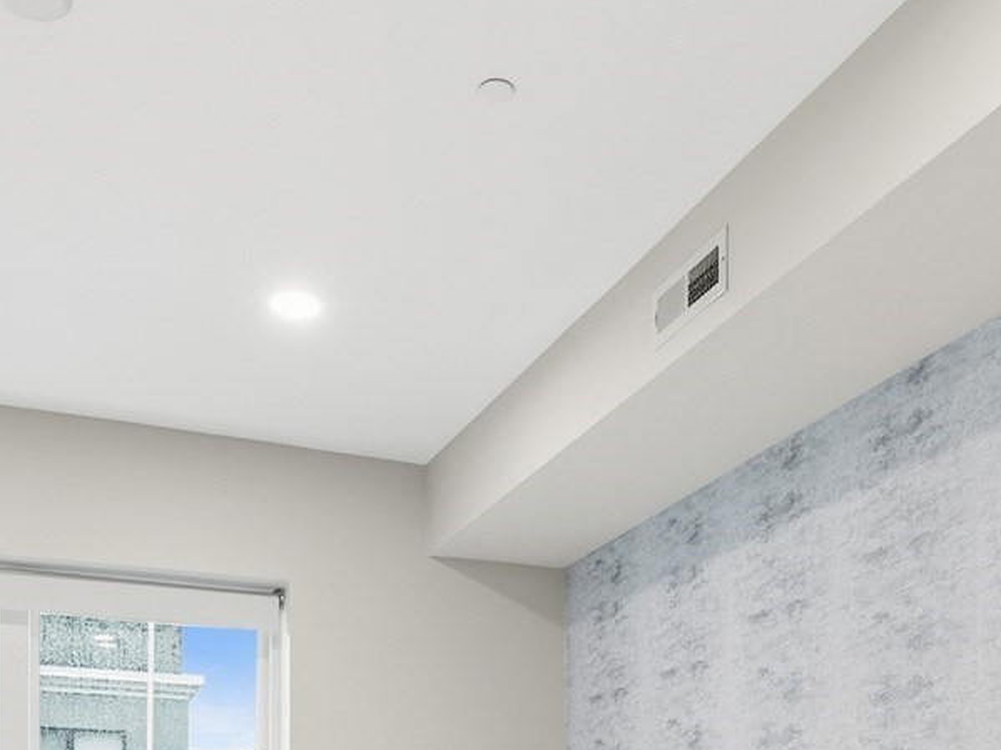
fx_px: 1330
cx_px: 495
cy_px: 920
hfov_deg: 41.2
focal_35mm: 46
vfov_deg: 27.4
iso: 100
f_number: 8
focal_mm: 14
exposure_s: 1
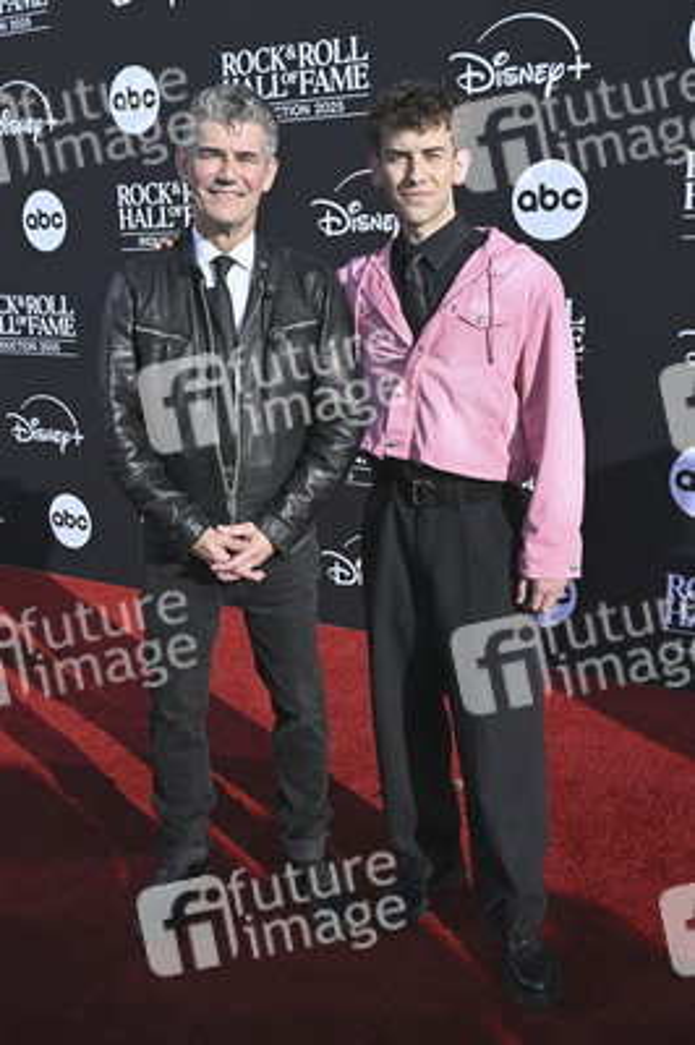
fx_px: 1015
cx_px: 348
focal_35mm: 35
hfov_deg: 37.8
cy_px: 522
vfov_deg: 54.5
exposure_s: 1/320
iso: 160
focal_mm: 35
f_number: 10
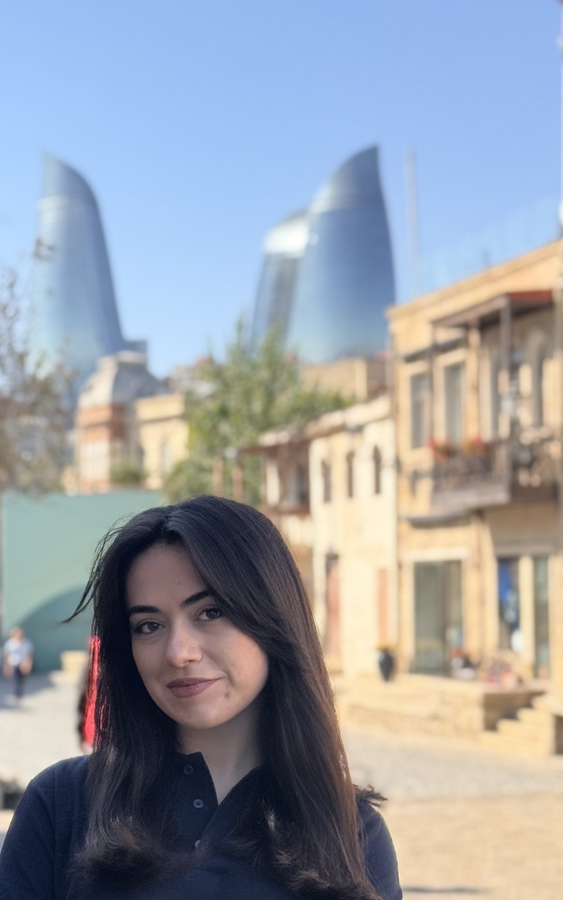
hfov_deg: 16.9
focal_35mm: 77
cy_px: 534
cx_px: 206
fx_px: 1890
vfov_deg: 26.8
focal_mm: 6.76
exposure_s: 1/1770
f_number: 1.78
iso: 64
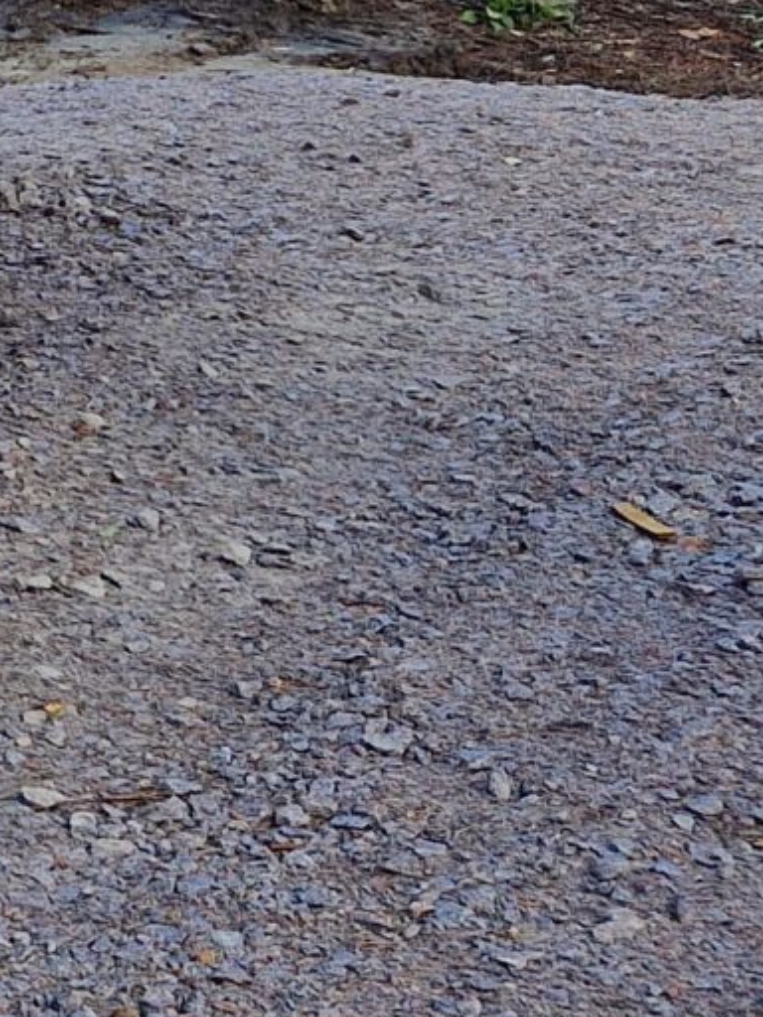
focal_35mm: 115
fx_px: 3380
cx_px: -1037
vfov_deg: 16.3
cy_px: -258
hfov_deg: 11.0
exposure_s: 1/552
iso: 50
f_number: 1.8
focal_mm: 5.4
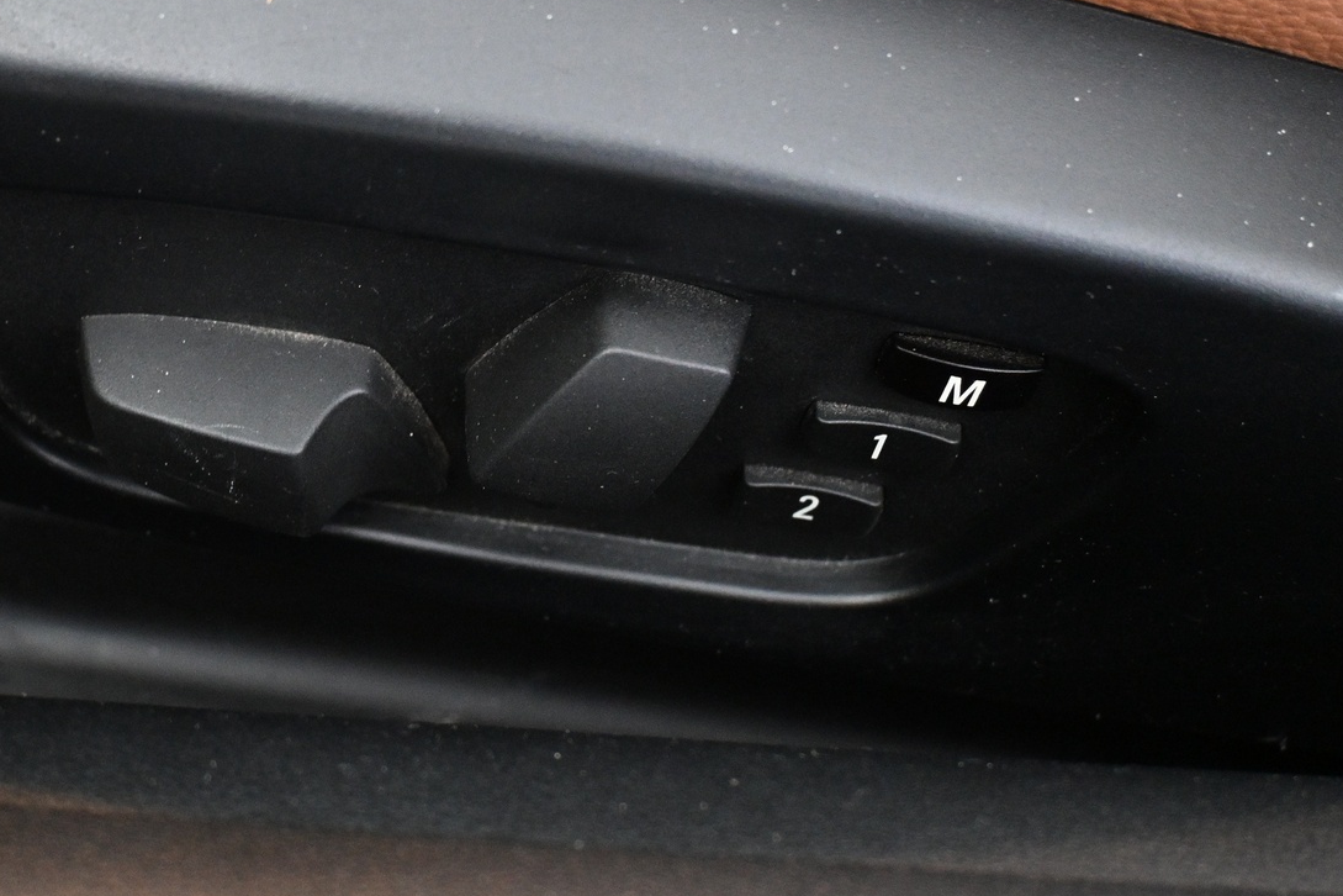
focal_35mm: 58
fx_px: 2164
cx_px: 445
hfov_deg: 34.2
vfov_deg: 23.2
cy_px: 273
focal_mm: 26
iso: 4000
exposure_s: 1/15
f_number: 4.5
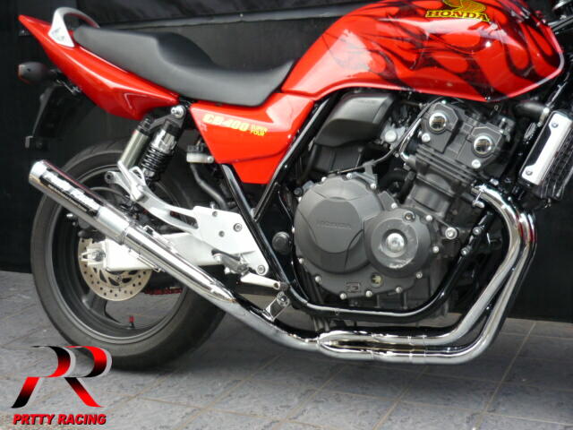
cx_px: 286
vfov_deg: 29.1
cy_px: 215
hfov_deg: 38.2
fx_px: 828
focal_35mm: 50
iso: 100
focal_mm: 5.5
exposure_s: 1/160
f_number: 2.8
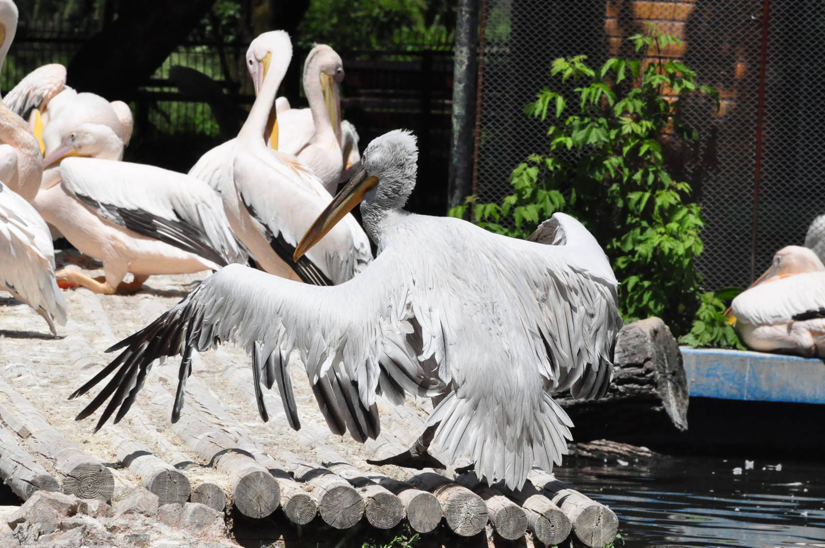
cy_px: 274
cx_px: 412
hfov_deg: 6.0
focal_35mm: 345
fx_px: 7897
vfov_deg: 4.0
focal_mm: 230
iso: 3200
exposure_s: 1/4000
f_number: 14
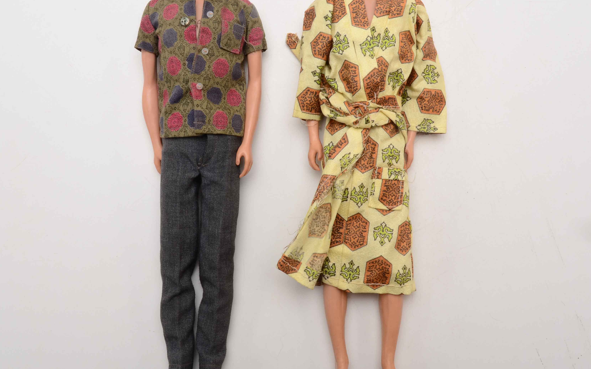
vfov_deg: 31.2
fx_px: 660
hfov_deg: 48.2
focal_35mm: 41
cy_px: 153
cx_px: 291
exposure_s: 1/160
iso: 100
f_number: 22
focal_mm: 18
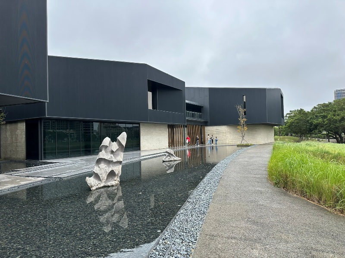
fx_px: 239
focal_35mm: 24
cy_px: 129
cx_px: 172
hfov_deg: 71.6
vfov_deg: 56.8
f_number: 1.78
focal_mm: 6.86
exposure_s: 1/836
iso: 80
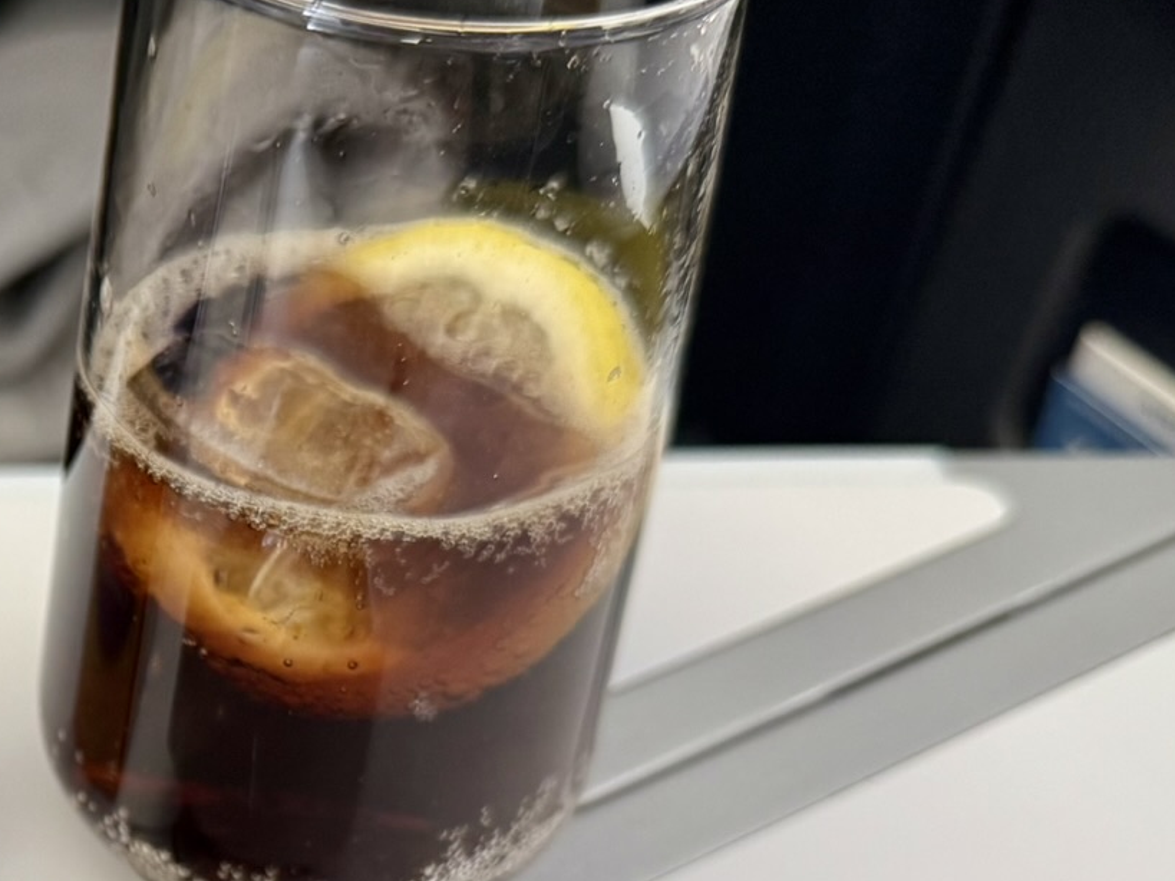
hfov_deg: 29.5
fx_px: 2036
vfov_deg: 23.3
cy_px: 898
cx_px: -67
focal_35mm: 60
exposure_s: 1/63
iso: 200
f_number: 1.78
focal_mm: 6.76
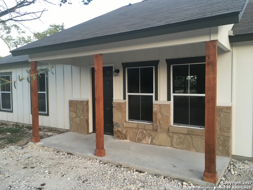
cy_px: 95
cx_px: 126
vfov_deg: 48.2
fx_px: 212
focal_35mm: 29
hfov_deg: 61.7
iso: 25
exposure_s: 1/30
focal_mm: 4.15
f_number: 2.2
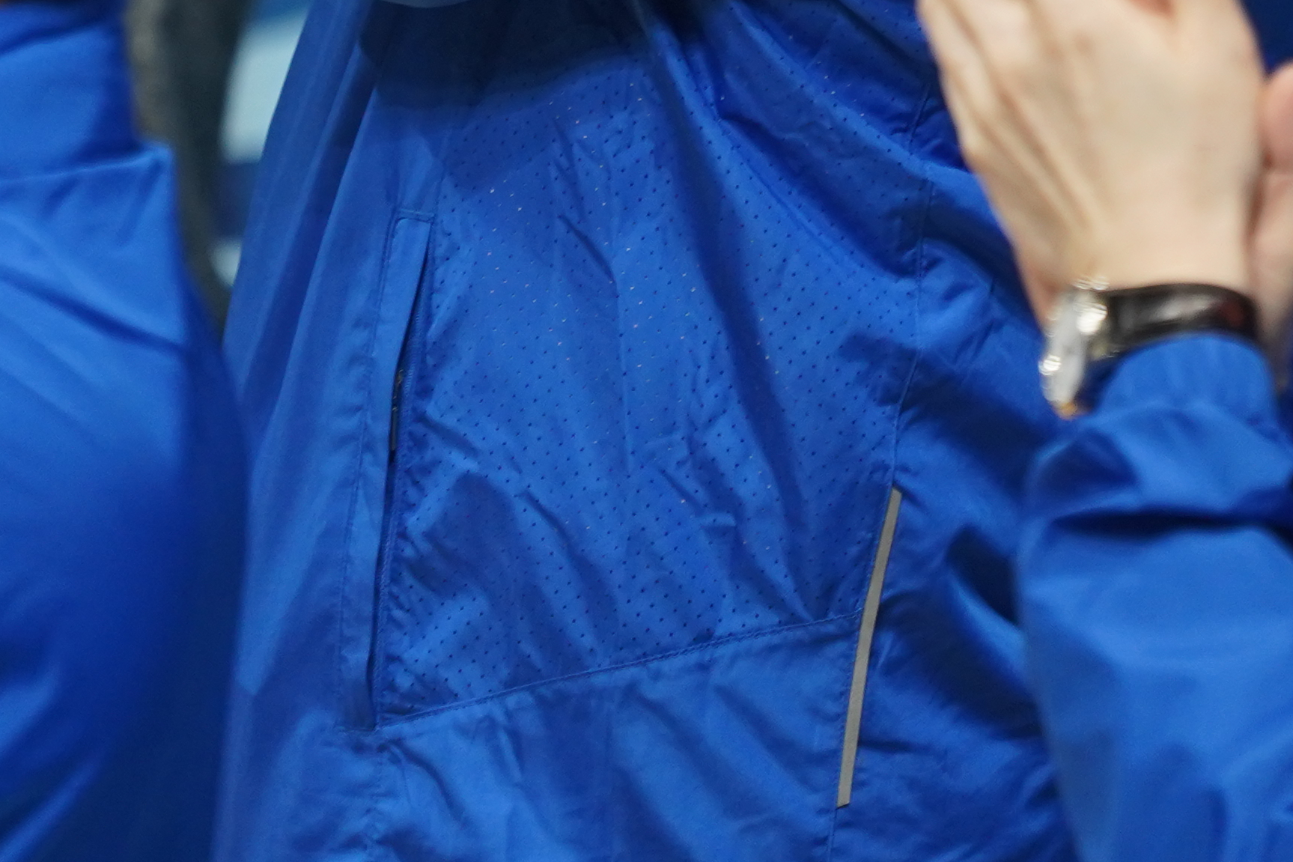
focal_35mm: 1390
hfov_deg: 1.5
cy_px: -629
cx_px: 629
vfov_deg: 1.0
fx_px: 49916
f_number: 5.6
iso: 1000
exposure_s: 1/125
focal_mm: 400
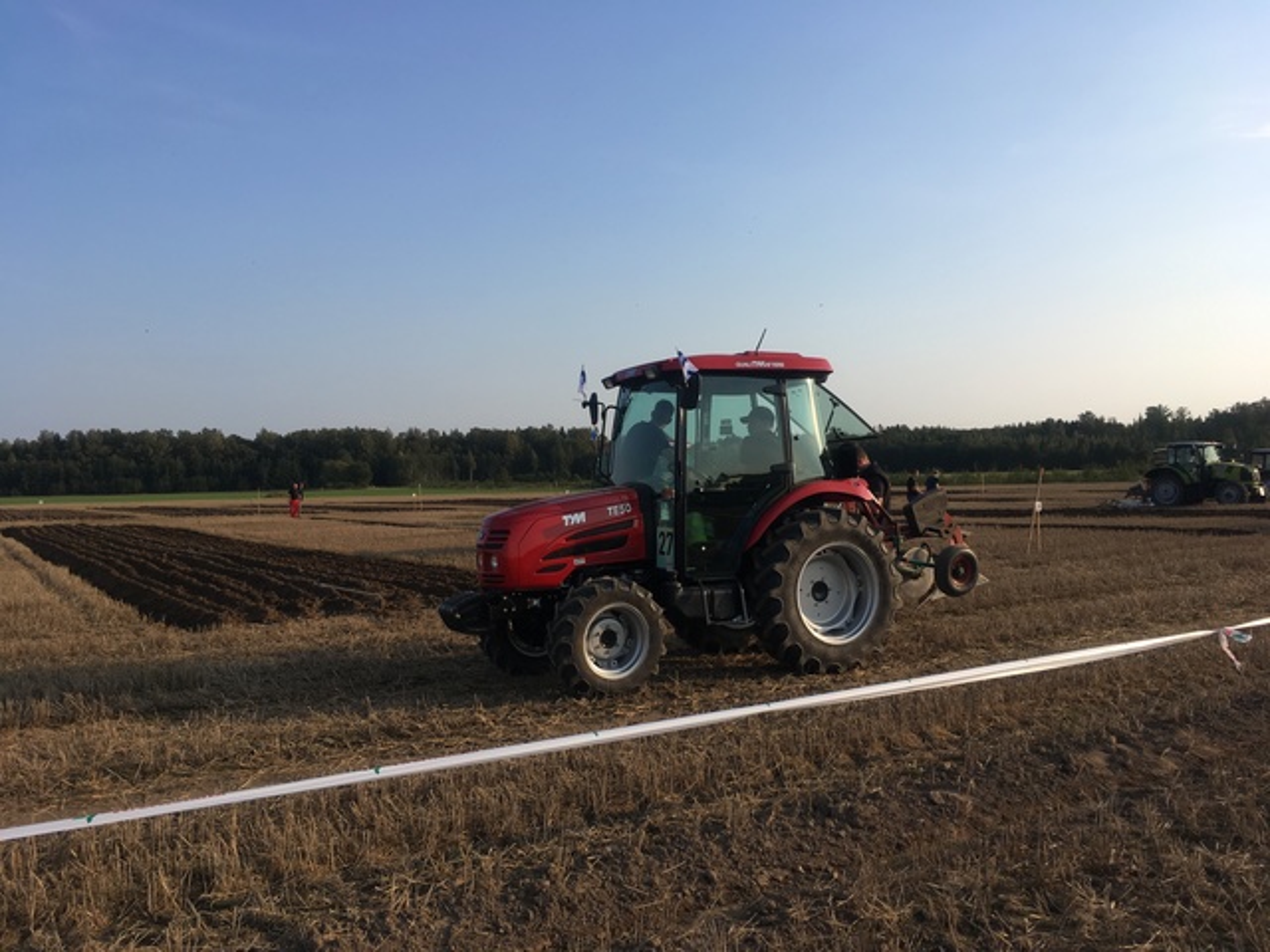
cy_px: 476
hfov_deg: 61.7
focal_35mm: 29
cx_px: 635
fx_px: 1064
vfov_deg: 48.2
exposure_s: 1/1054
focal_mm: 4.15
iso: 25
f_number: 2.2
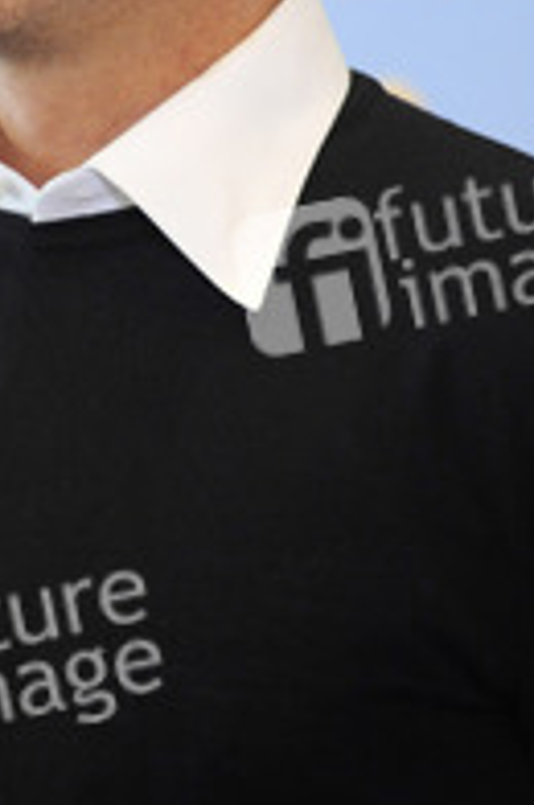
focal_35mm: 552
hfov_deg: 2.5
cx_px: 70
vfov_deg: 3.7
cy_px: 53
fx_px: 12325
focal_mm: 270
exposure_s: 1/160
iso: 4000
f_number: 5.6
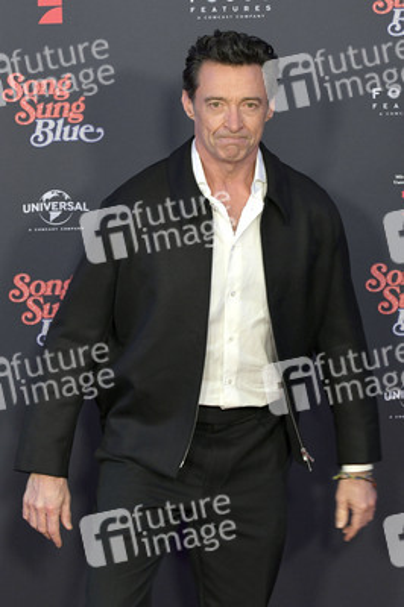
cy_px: 304
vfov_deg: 24.8
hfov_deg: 16.6
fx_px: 1383
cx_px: 202
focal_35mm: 82
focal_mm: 82
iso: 1600
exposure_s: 1/200
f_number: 5.6
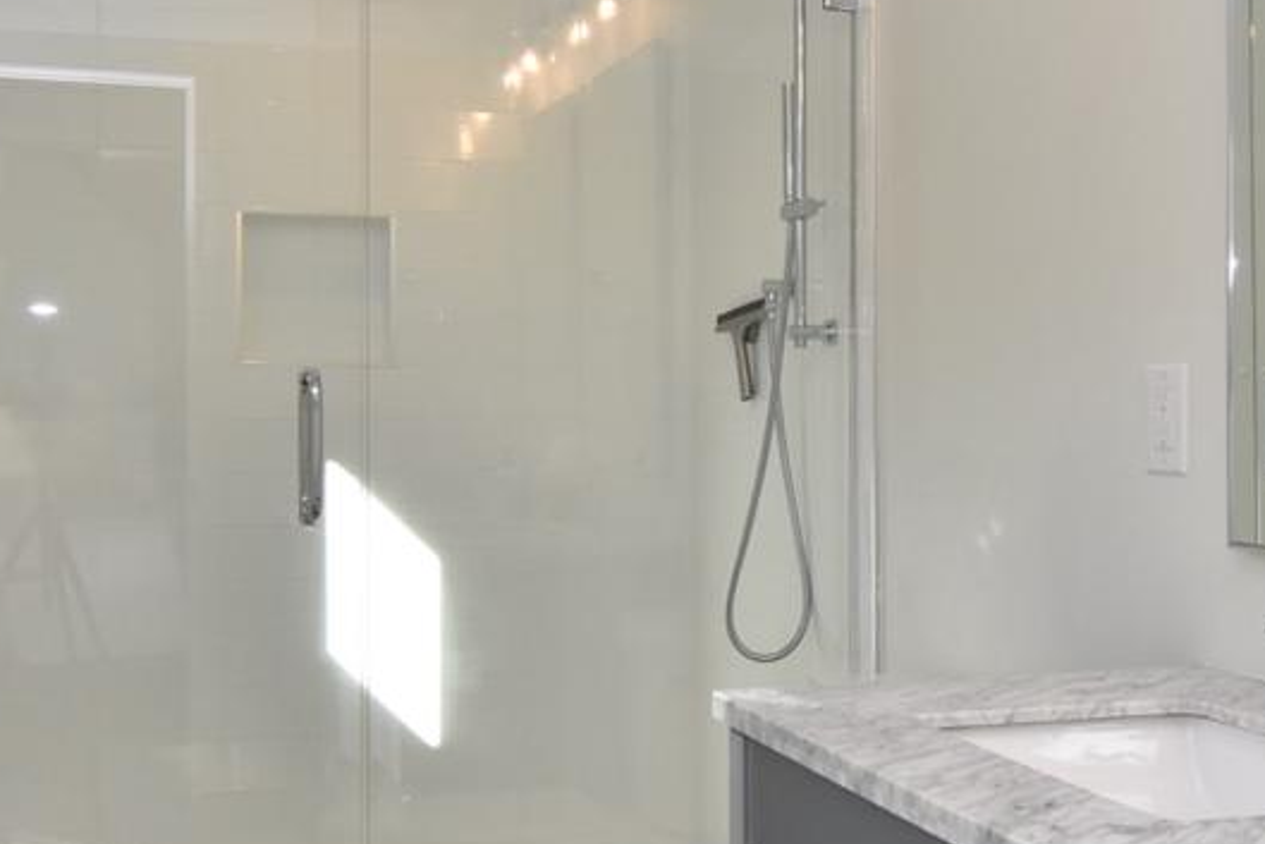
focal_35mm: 49
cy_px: 423
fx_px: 1722
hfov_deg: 40.3
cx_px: 650
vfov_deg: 27.5
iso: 800
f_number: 11
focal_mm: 12
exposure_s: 1/100
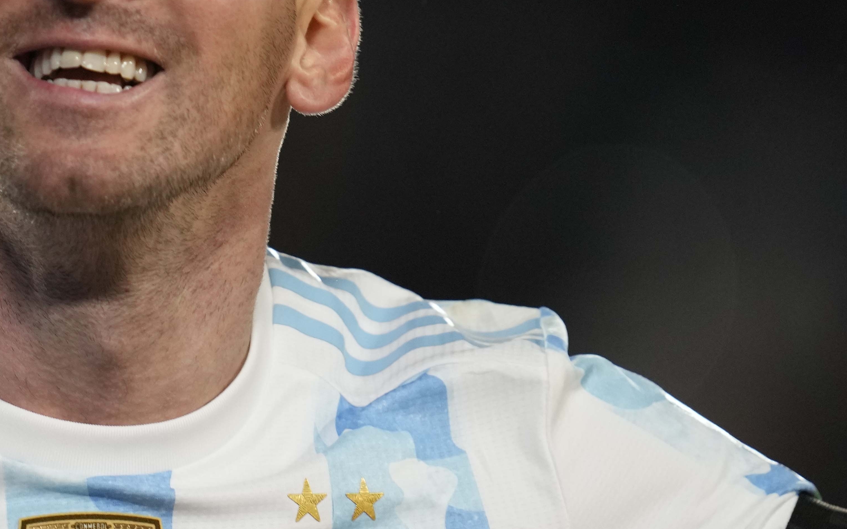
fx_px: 26799
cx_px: -87
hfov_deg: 1.8
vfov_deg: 1.1
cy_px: 171
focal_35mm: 1161
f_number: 2.8
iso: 2000
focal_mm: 400
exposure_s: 1/2000
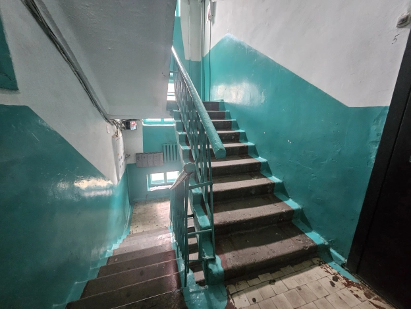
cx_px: 206
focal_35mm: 13
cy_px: 154
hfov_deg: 106.2
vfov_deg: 89.9
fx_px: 154
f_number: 2.2
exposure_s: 1/25
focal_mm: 1.7
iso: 640
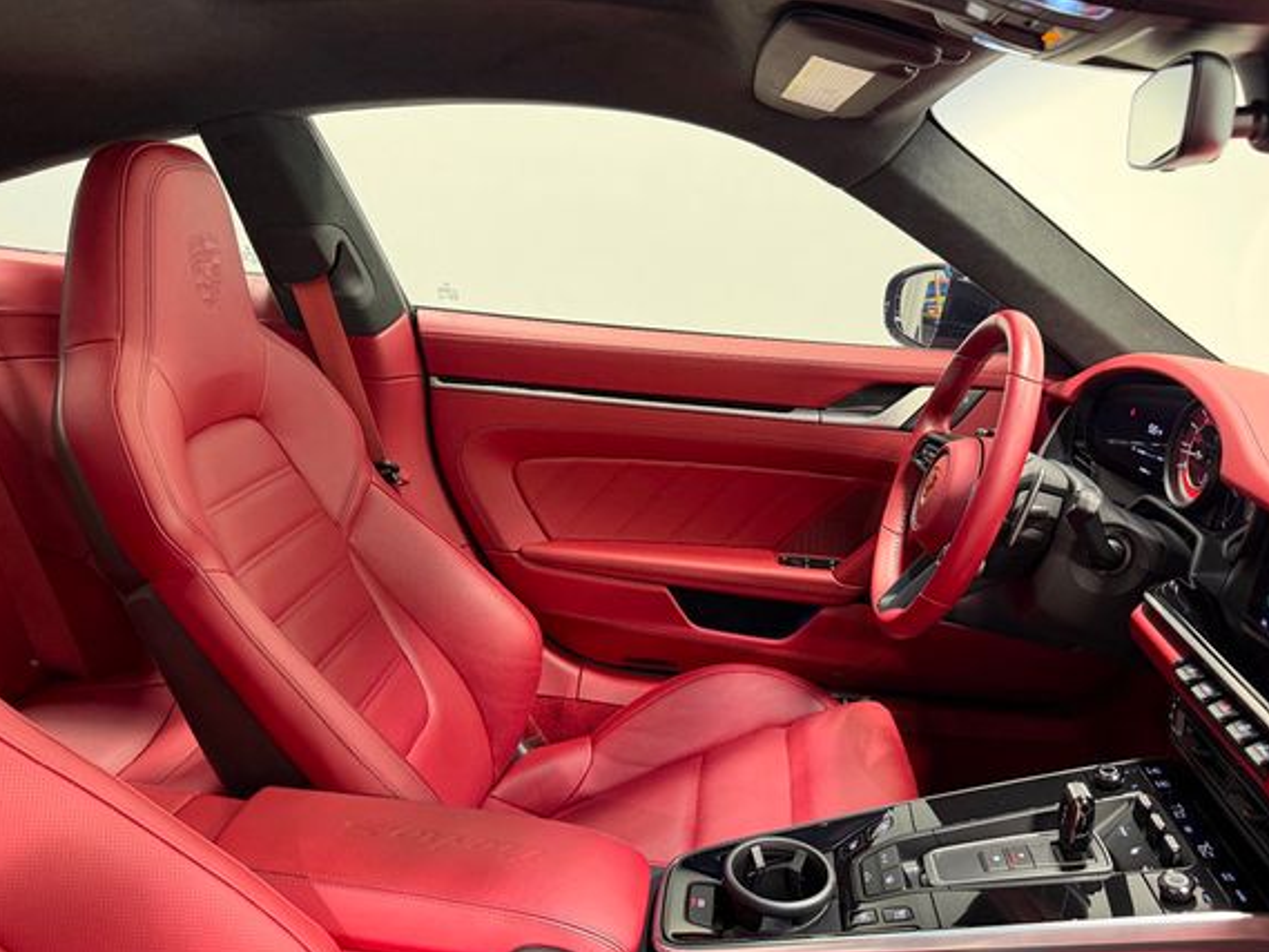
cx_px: 703
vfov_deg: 51.3
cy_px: 533
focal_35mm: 27
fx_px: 990
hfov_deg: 65.1
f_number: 1.78
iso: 250
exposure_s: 1/60
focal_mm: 6.76
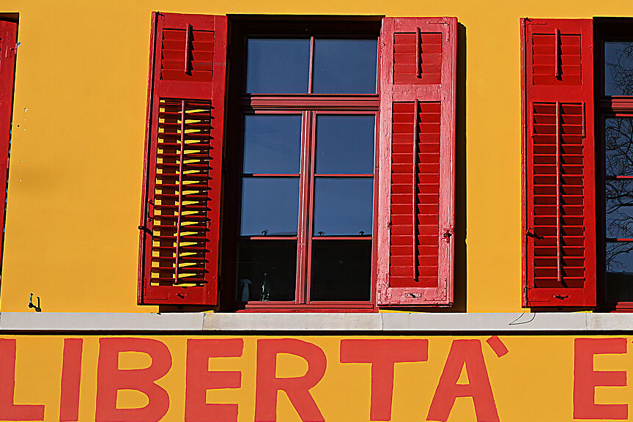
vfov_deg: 24.8
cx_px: 640
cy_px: -17
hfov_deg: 34.9
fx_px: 904
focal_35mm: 51
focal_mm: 18.5
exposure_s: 1/800
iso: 100
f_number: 6.3
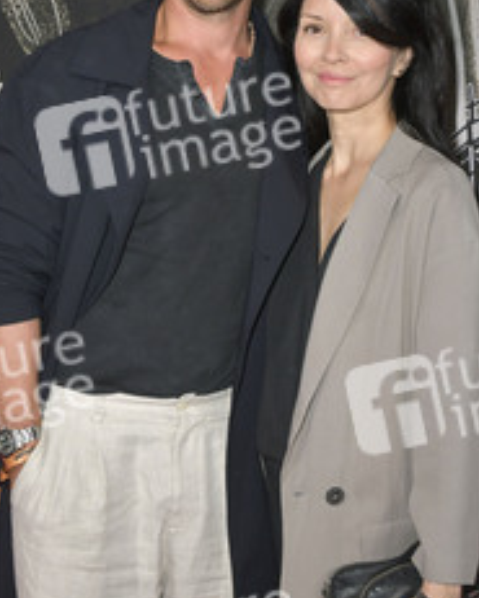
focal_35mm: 65
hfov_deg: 23.5
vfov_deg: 29.1
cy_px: 264
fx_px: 1151
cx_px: 243
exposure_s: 1/200
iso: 800
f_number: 5.6
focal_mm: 40
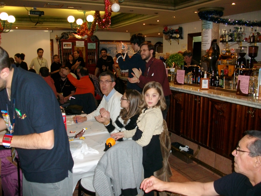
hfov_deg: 56.8
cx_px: 130
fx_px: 241
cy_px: 98
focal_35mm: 32
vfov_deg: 44.2
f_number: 2.9
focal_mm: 5.7
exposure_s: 1/40
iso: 205
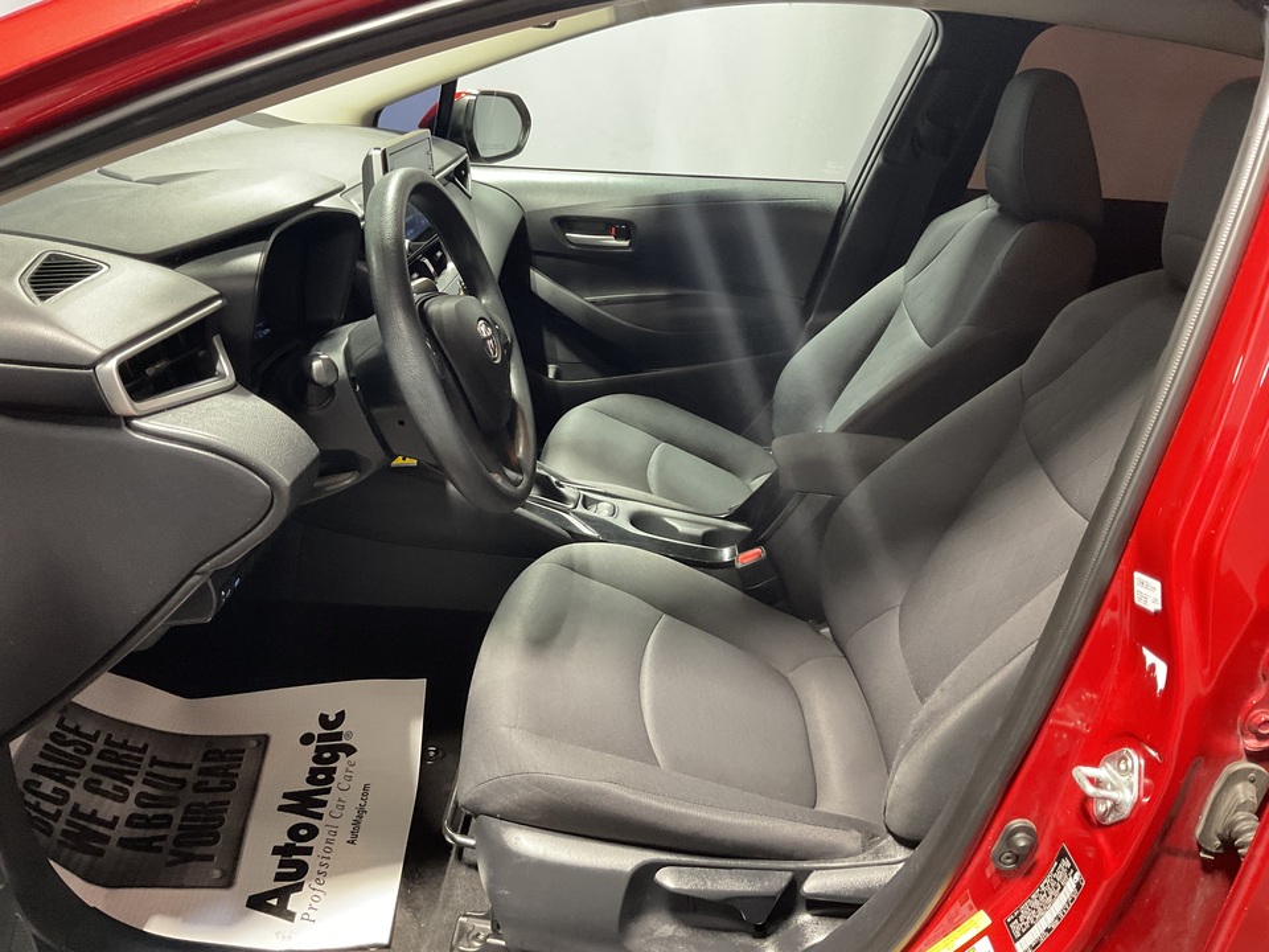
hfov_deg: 61.7
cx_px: 634
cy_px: 476
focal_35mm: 29
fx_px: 1063
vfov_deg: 48.2
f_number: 1.8
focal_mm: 3
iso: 200
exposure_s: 1/40
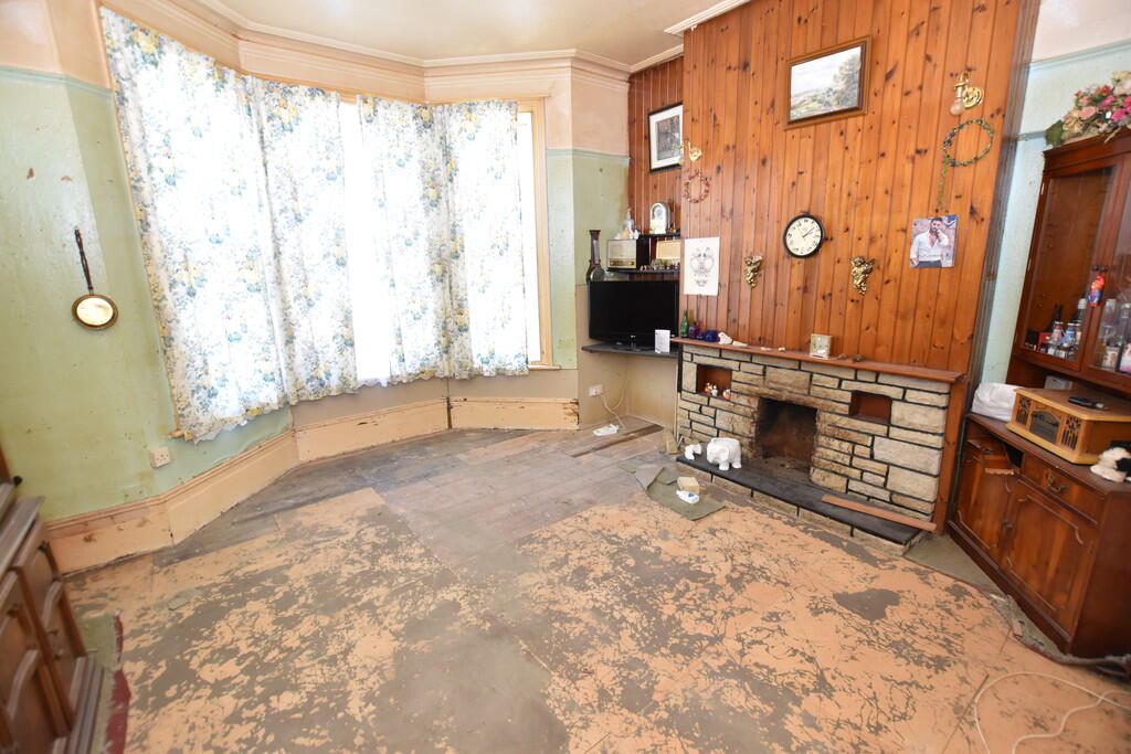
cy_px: 377
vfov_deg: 77.3
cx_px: 566
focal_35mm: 15
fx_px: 471
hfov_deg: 100.4
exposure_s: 1/125
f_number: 4
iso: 1000
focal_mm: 10
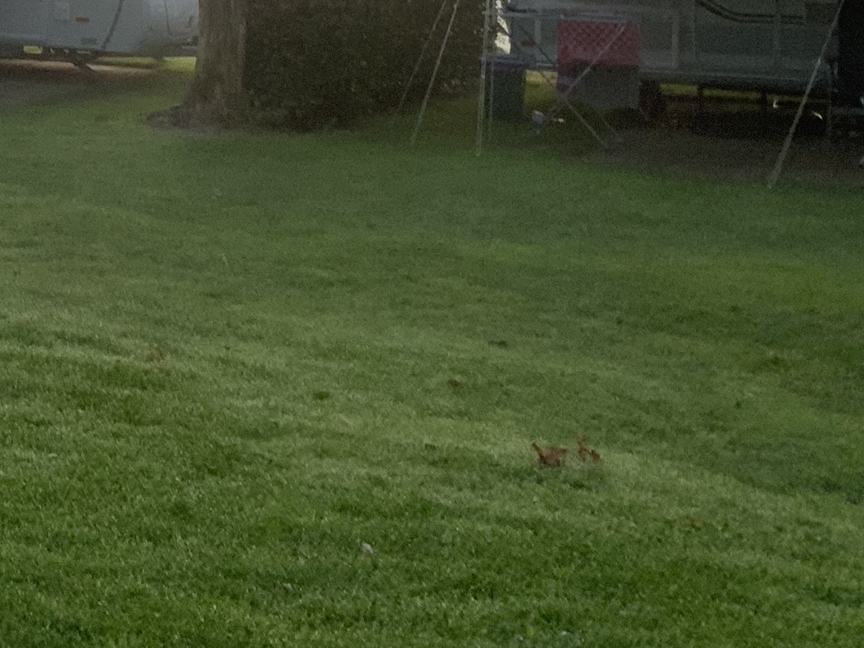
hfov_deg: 19.2
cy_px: -177
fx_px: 2321
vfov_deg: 15.2
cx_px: -304
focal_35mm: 93
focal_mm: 3
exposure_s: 1/83
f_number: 1.8
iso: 64
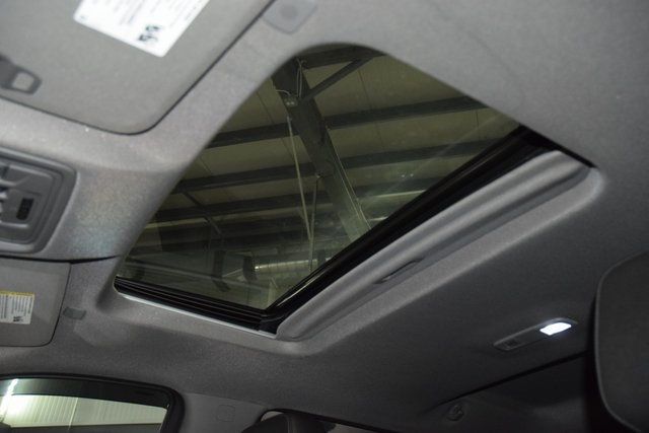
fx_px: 595
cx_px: 324
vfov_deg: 40.0
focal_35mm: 33
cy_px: 216
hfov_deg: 57.2
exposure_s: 1/60
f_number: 3.5
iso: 2500
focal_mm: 22
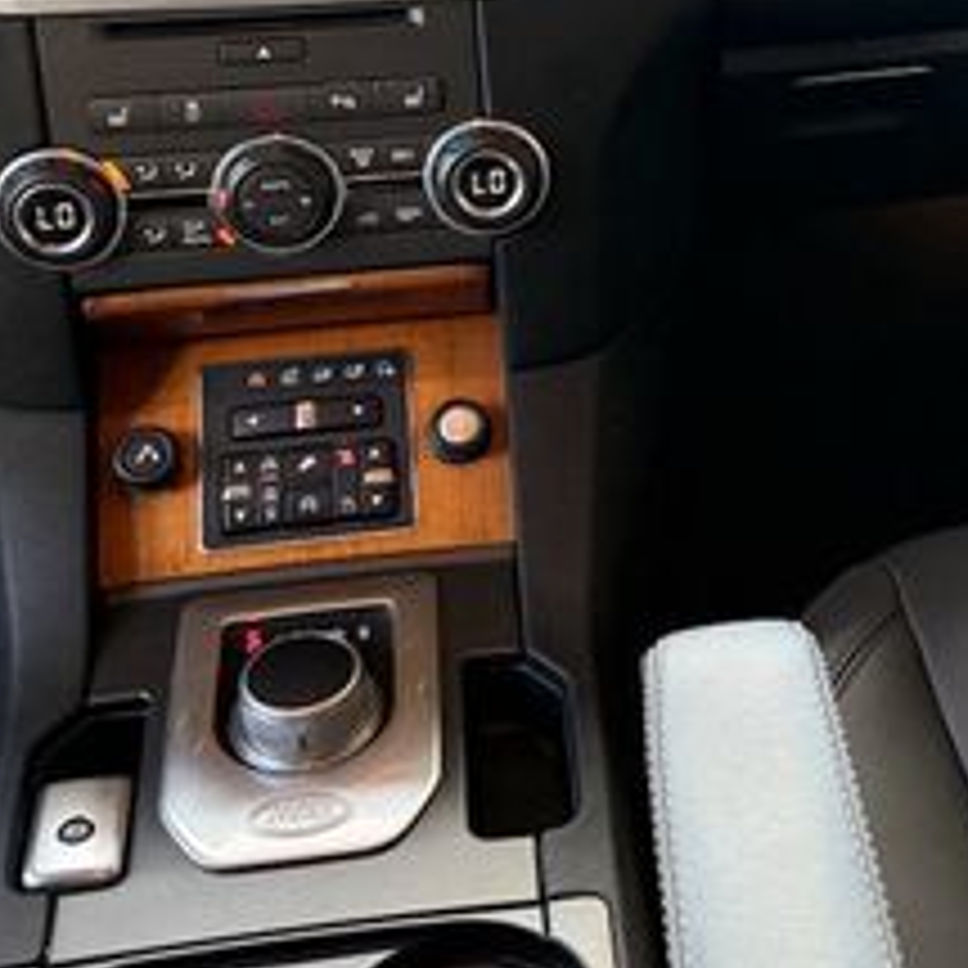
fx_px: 1993
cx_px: 851
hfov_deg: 26.5
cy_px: 180
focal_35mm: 63
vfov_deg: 26.7
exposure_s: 1/79
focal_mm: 6.76
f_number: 1.78
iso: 200
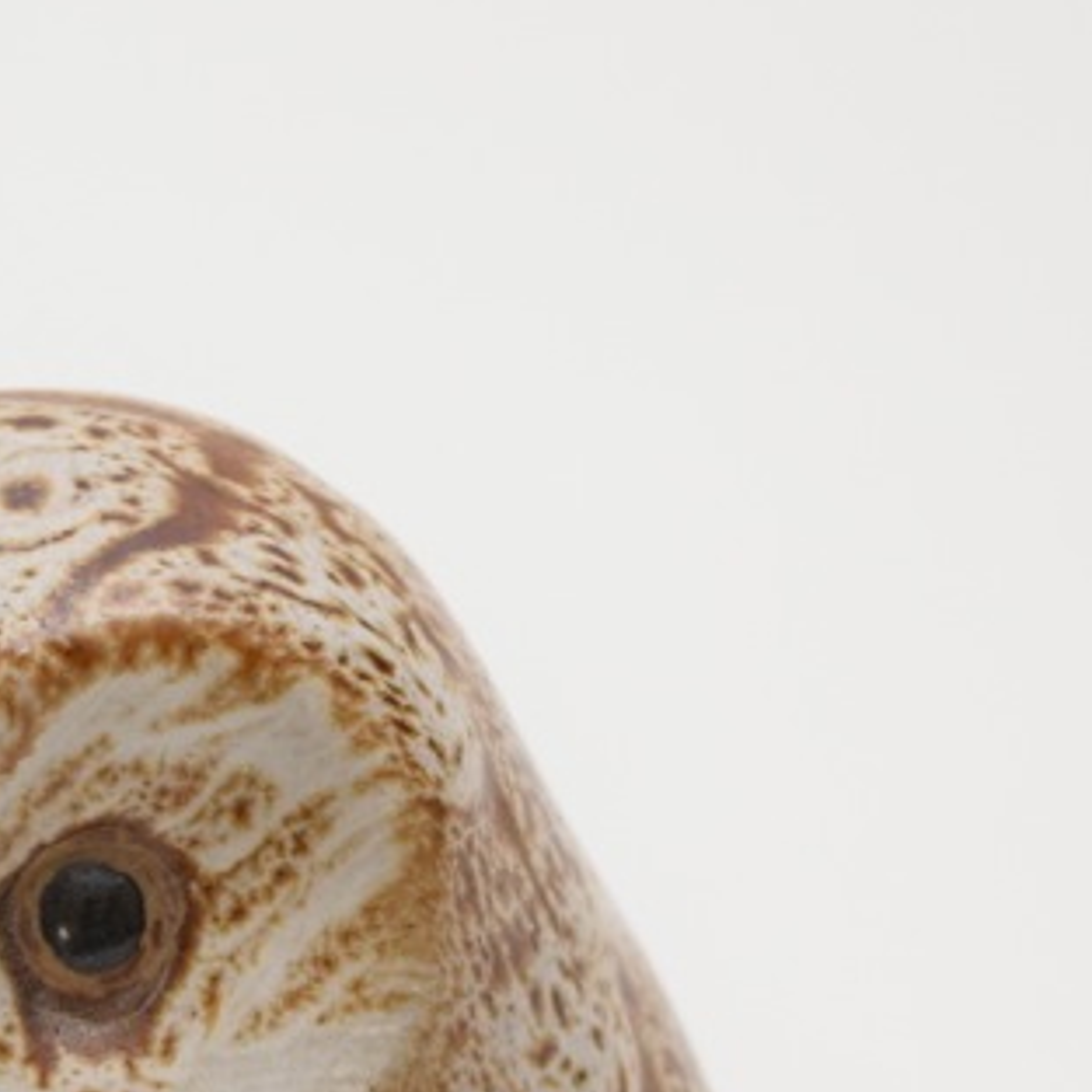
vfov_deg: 7.8
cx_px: -80
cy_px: 1059
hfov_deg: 7.8
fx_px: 8007
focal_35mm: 224
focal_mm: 55
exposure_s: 1/60
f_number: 5.6
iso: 1250
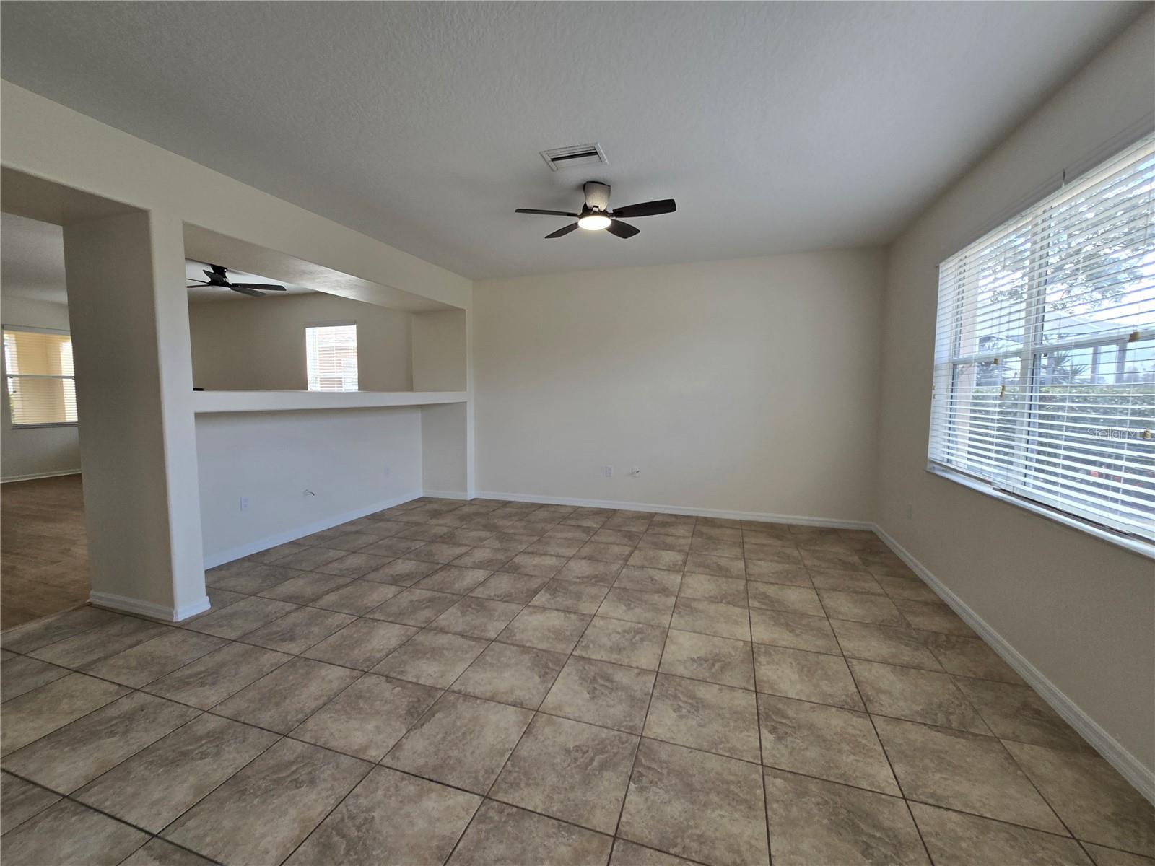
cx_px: 578
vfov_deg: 89.9
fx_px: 434
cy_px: 433
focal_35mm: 13
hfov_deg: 106.2
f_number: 2.2
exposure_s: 1/157
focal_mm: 2.2
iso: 50
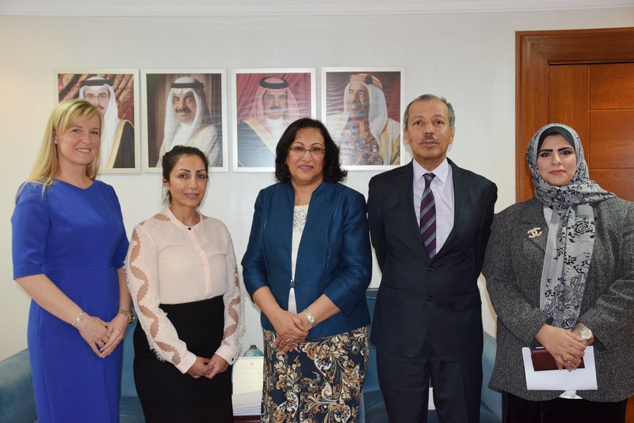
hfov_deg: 49.5
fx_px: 687
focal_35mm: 39
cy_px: 212
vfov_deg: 34.2
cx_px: 317
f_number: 3.8
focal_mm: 26
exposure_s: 1/60
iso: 1000
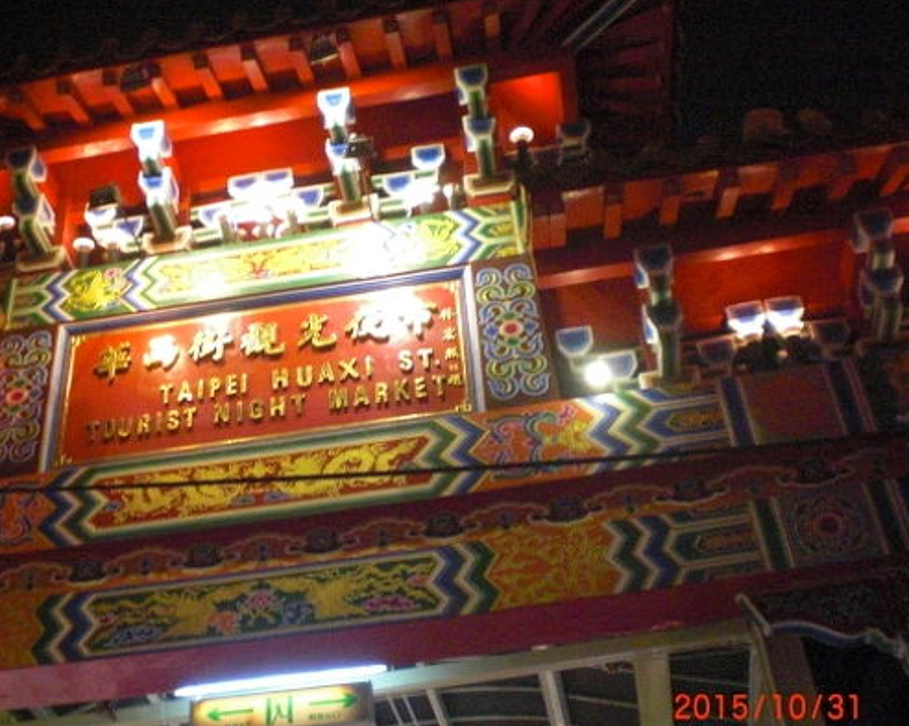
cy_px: 350
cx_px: 336
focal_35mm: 49
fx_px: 1317
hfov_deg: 37.8
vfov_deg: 30.8
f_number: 3.1
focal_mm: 6.3
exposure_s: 1/80
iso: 800
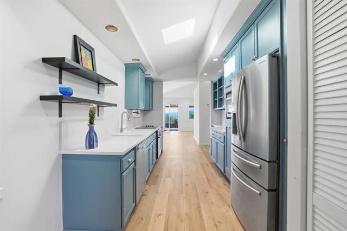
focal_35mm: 16
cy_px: 116
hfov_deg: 96.8
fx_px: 154
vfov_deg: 73.7
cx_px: 174
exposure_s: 1/80
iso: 500
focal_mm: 16
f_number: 11
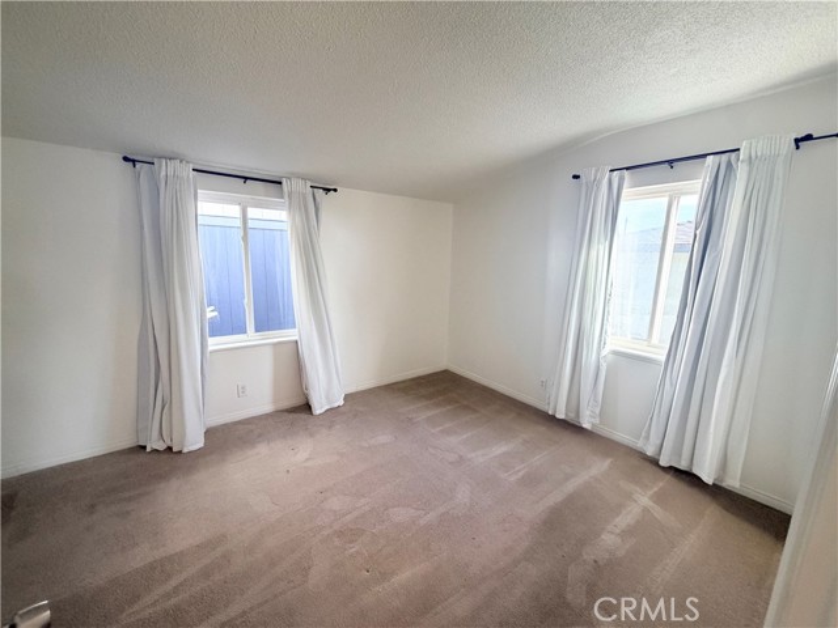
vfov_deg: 85.7
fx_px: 339
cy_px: 314
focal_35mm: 14
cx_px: 419
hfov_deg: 102.1
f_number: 2.2
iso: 200
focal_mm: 2.22
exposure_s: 1/120
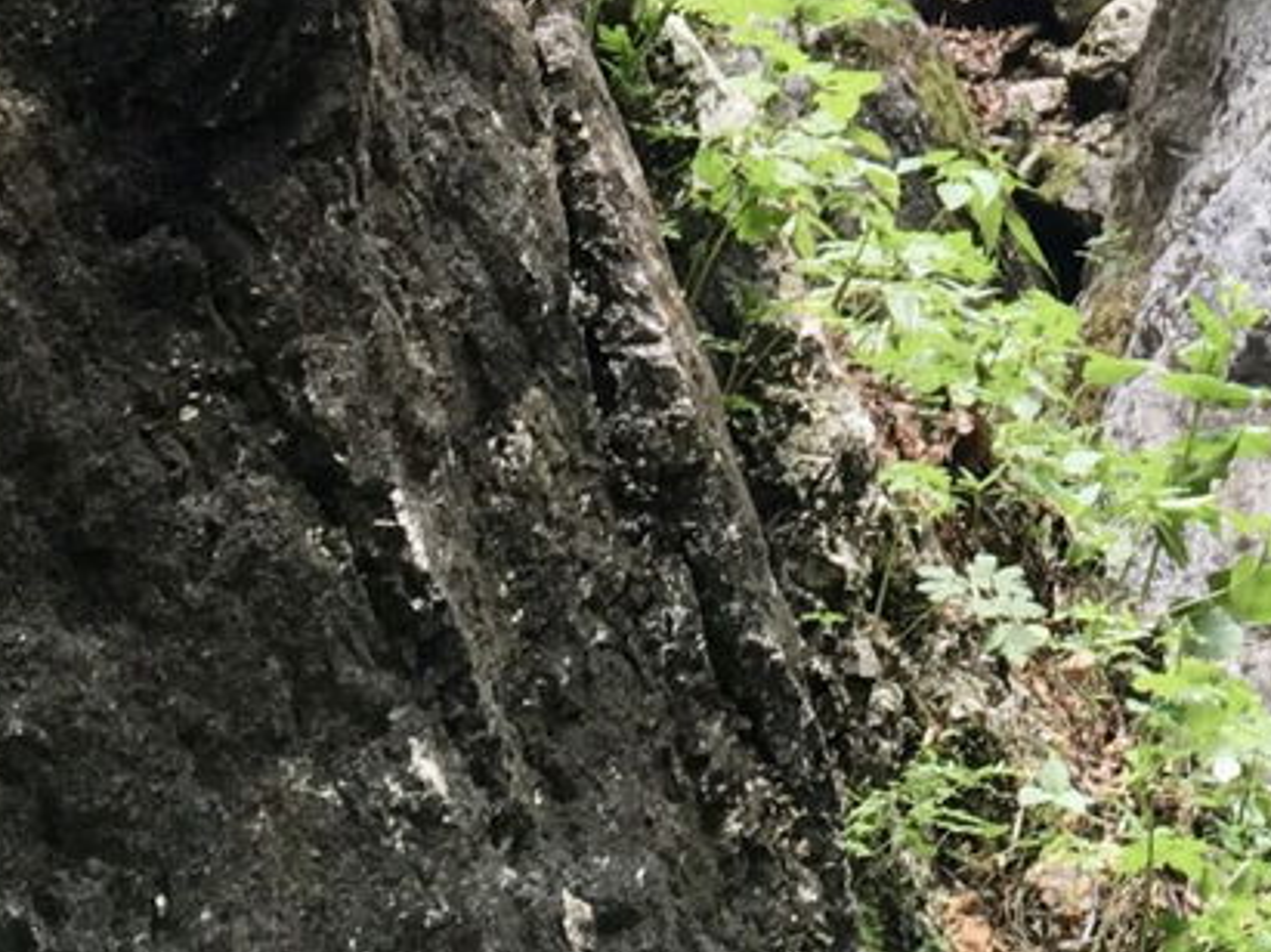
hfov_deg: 15.2
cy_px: -918
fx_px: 4662
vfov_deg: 10.7
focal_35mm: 127
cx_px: 1302
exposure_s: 1/100
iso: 32
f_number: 2.2
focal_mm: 4.15
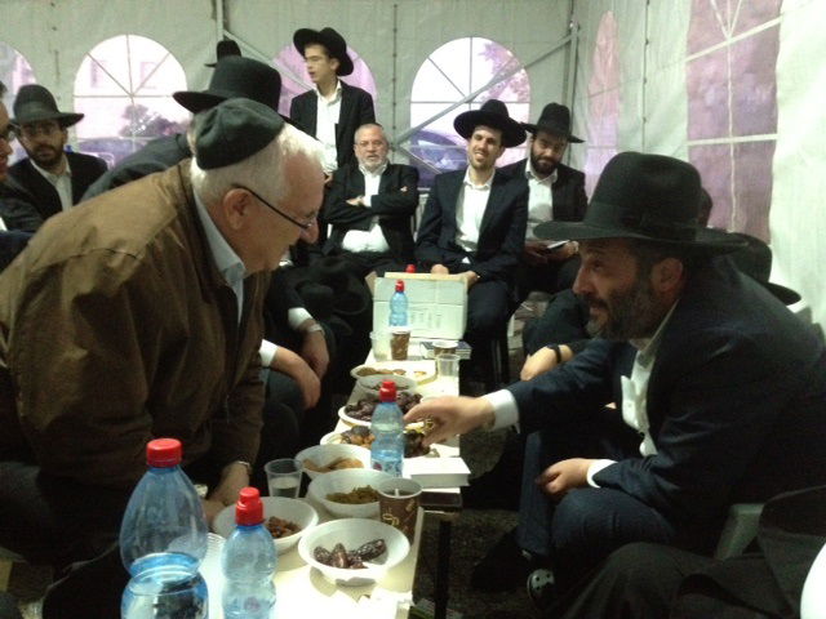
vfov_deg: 40.7
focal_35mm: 35
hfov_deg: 52.6
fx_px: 835
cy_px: 310
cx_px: 413
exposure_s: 1/15
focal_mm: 4.28
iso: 640
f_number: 2.4
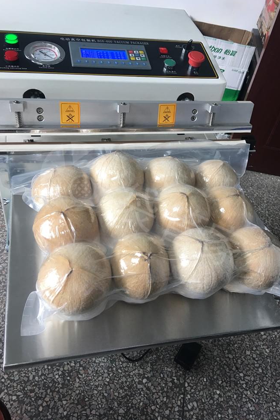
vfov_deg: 60.3
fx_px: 362
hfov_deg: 42.3
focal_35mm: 31
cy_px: 206
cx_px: 153
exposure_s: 1/33
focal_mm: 4.15
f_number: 2.2
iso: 40
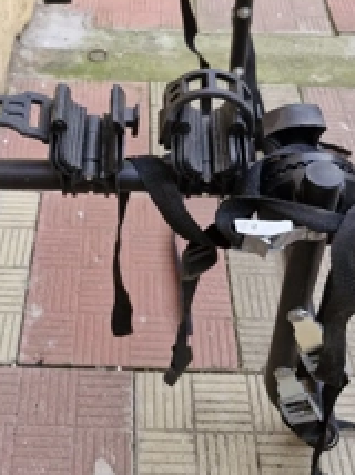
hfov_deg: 33.1
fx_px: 589
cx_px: 109
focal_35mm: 43
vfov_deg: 42.7
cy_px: 127
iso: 50
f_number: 1.8
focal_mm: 5.54
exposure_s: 1/588
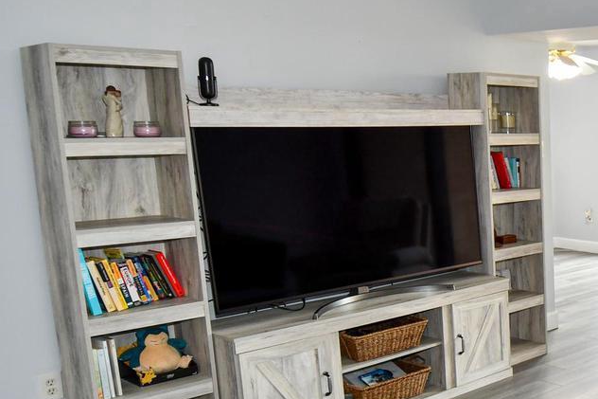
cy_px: 408
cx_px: 621
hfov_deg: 40.4
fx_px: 681
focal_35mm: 41
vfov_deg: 30.1
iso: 360
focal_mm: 12
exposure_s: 1/60
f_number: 4
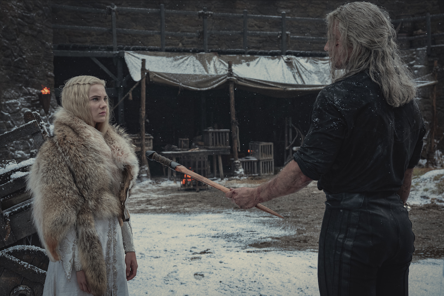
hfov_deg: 42.7
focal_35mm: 46
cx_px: 222
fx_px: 567
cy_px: 148
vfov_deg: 29.2
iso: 200
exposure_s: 1/200
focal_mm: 46
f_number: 5.6
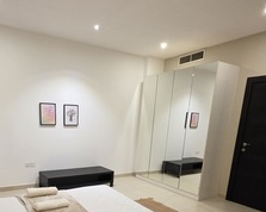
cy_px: 172
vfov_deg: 51.2
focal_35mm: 26
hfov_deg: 64.6
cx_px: 92
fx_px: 205
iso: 800
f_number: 1.9
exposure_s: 1/50
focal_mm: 2.2
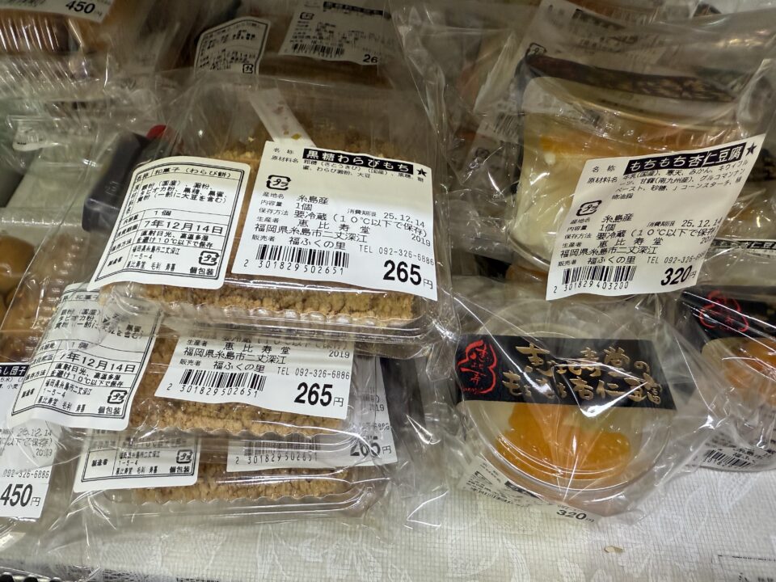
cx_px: 388
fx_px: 538
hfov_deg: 71.6
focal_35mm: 24
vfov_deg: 56.8
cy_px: 291
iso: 160
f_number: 2.2
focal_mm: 2.22
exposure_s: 1/120
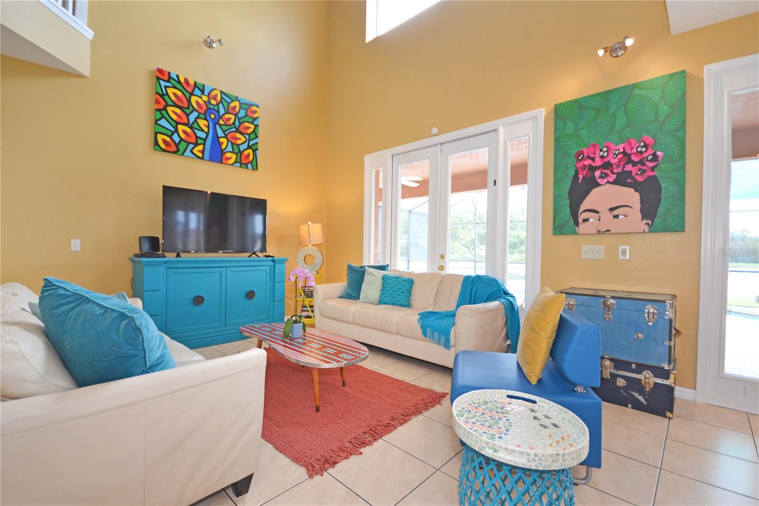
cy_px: 253
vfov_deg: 77.3
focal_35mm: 15
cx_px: 380
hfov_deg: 100.4
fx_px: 316
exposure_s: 1/60
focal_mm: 10
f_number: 4
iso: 560
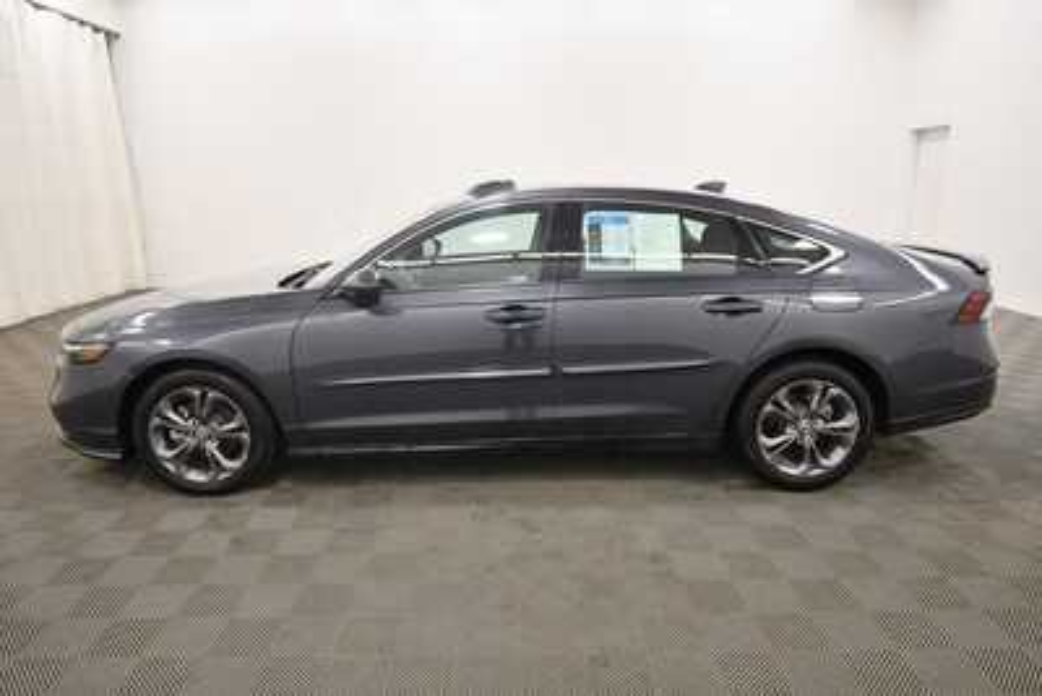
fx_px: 637
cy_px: 348
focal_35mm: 22
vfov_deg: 57.3
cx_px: 521
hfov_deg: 78.6
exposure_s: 1/125
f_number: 5
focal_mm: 15
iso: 900
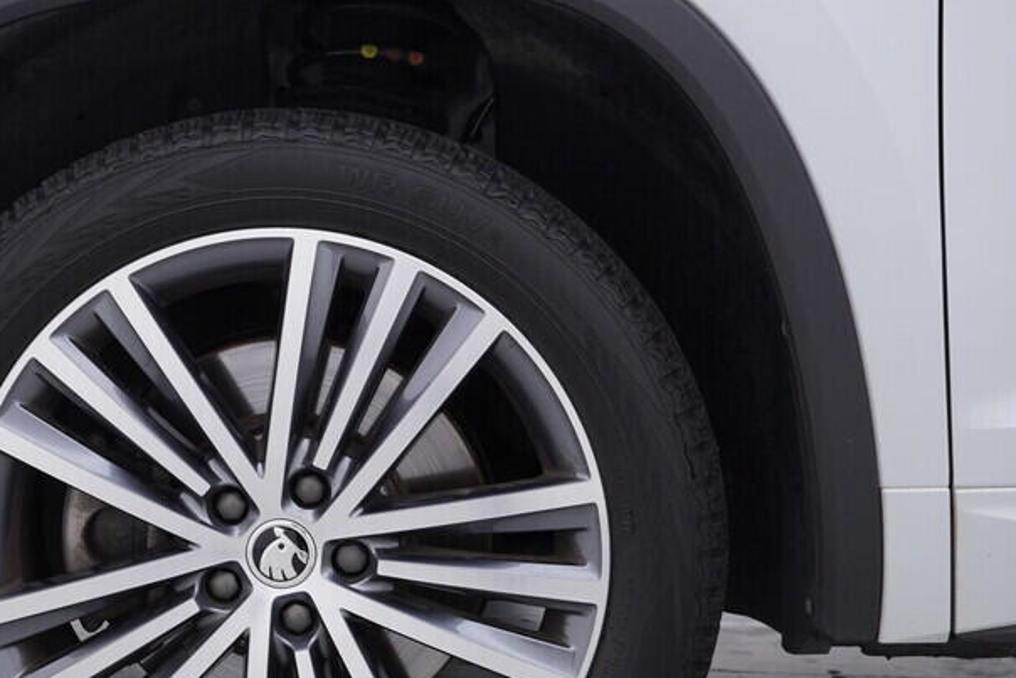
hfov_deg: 32.4
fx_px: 1722
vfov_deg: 22.2
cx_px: 291
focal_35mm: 61
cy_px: 452
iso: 125
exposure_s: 1/80
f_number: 4
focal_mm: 24
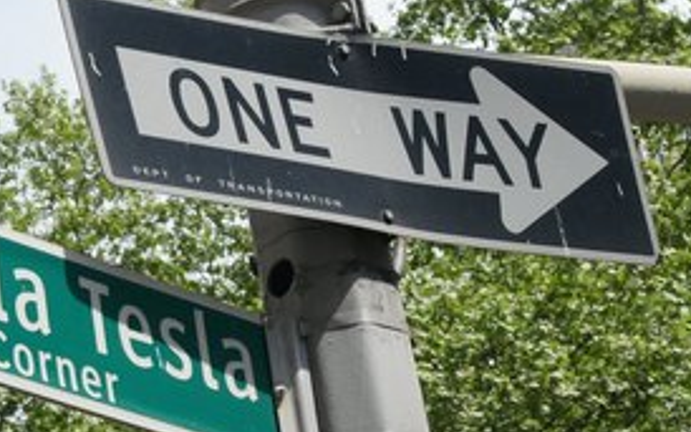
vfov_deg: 6.1
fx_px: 4028
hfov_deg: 9.8
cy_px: 227
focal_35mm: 214
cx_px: 146
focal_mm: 60
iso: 200
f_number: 13
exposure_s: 1/200
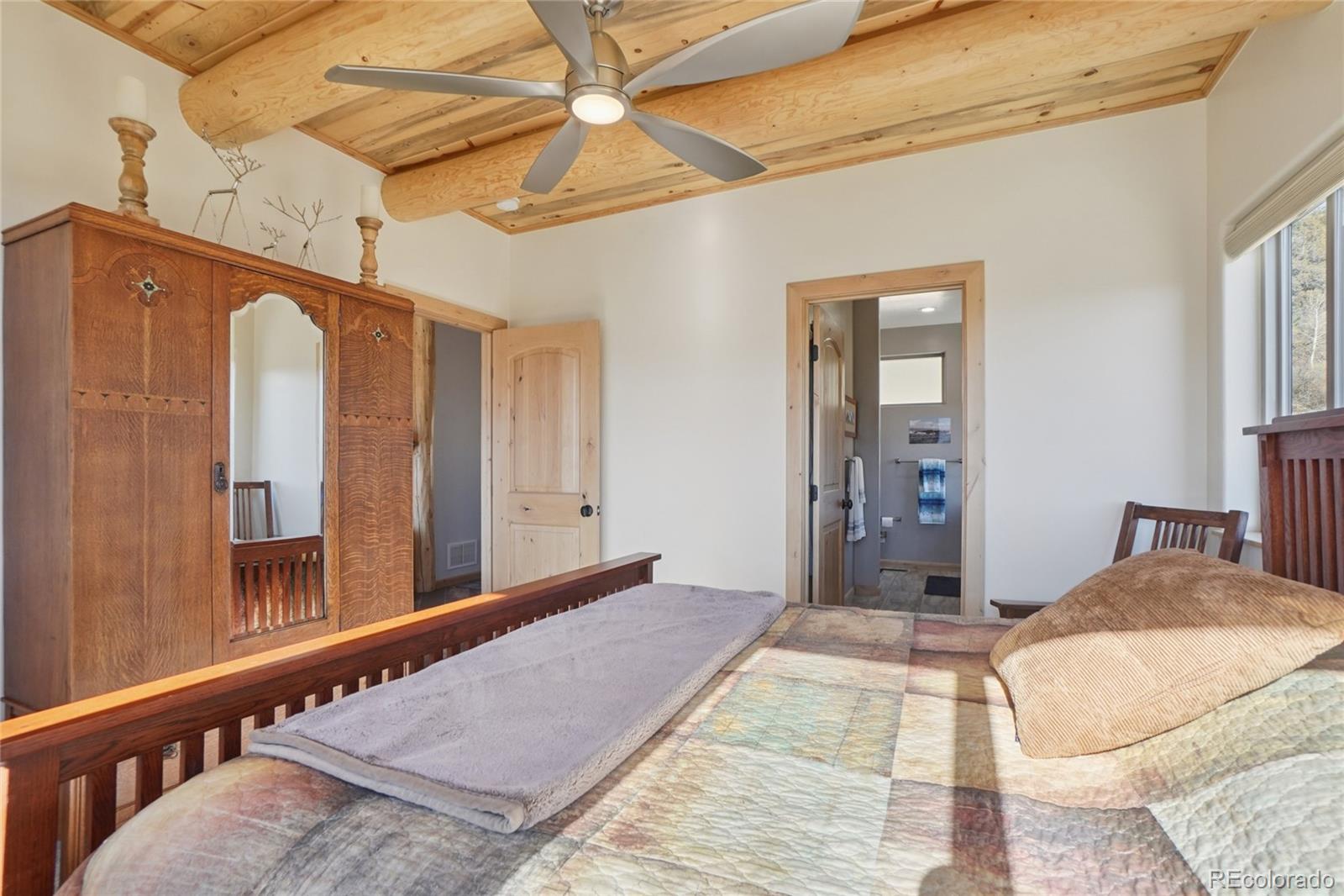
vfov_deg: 77.3
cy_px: 448
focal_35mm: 15
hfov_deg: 100.4
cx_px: 672
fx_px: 560
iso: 100
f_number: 8
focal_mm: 10
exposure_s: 1/30
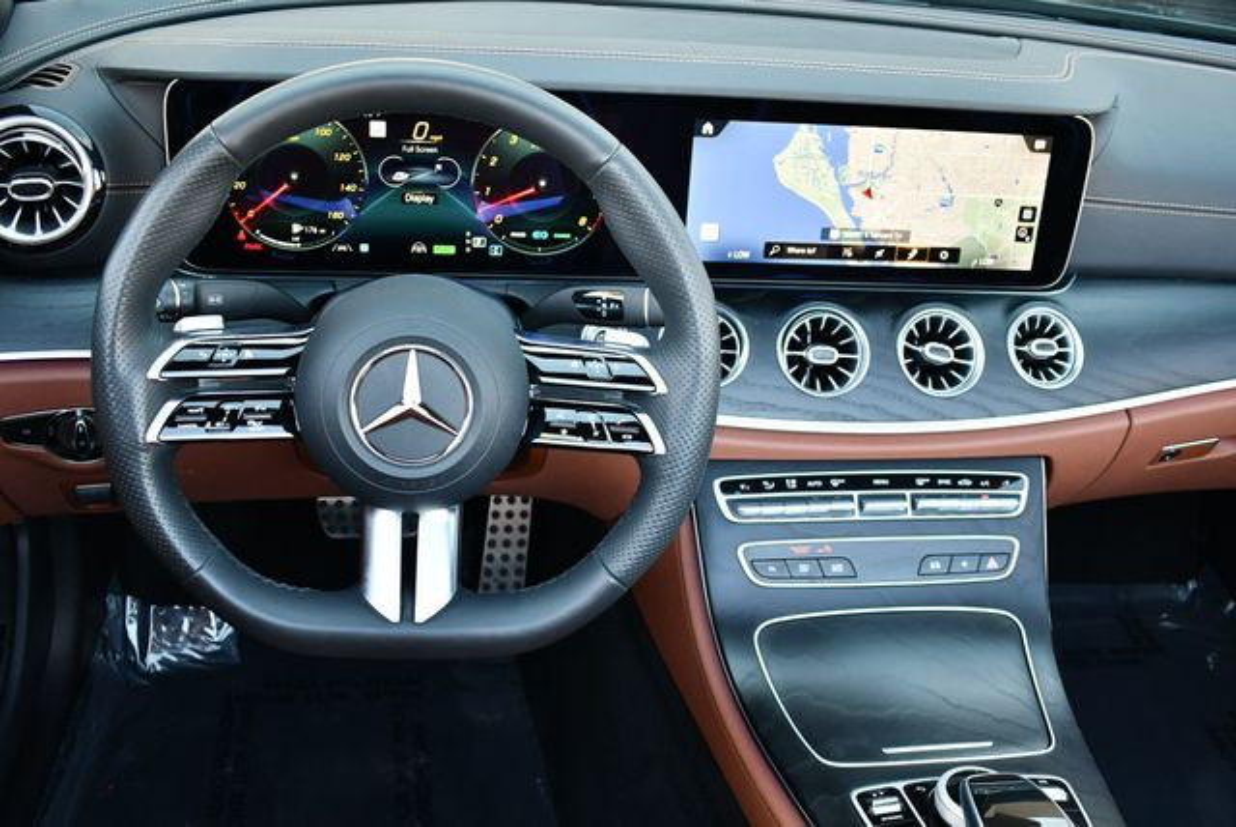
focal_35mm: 36
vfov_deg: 36.9
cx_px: 618
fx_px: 1237
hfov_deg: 53.1
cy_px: 414
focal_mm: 18
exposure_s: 1/200
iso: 800
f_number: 3.5
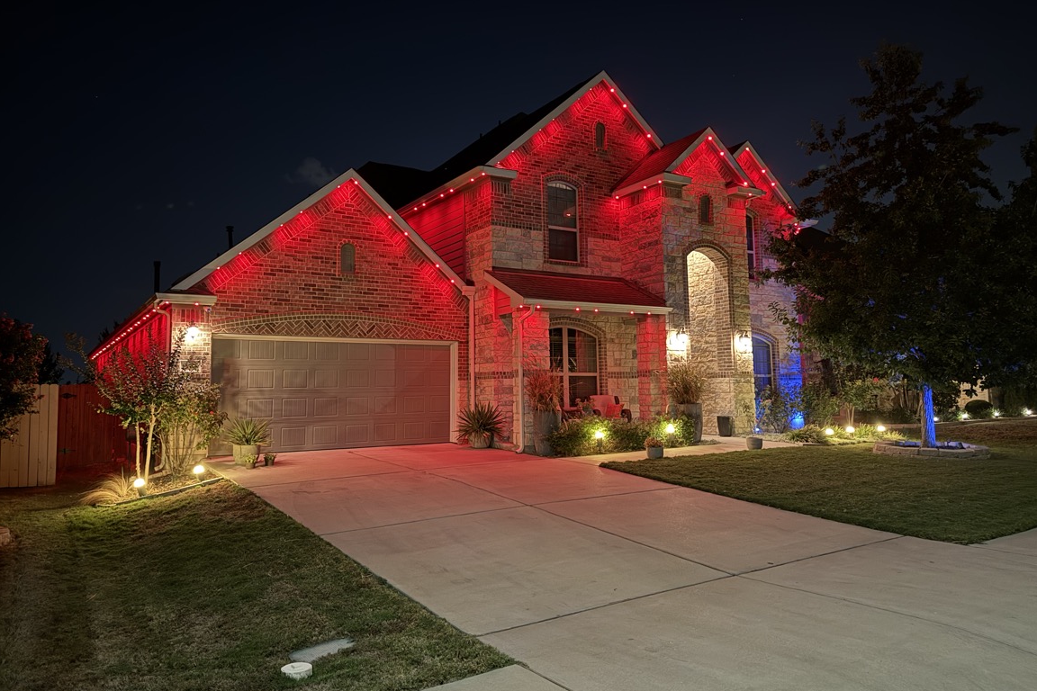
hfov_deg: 69.4
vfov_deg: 49.5
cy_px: 318
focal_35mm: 26
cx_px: 516
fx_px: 749
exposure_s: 1/9
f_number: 1.78
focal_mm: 6.76
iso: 1250
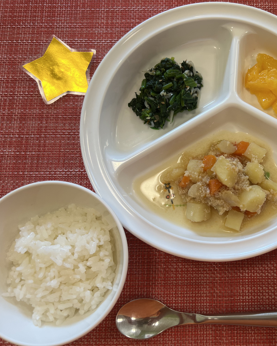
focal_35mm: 34
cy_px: 173
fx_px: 348
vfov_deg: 52.8
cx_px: 214
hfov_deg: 41.8
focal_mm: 5.7
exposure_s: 1/143
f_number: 1.5
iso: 32
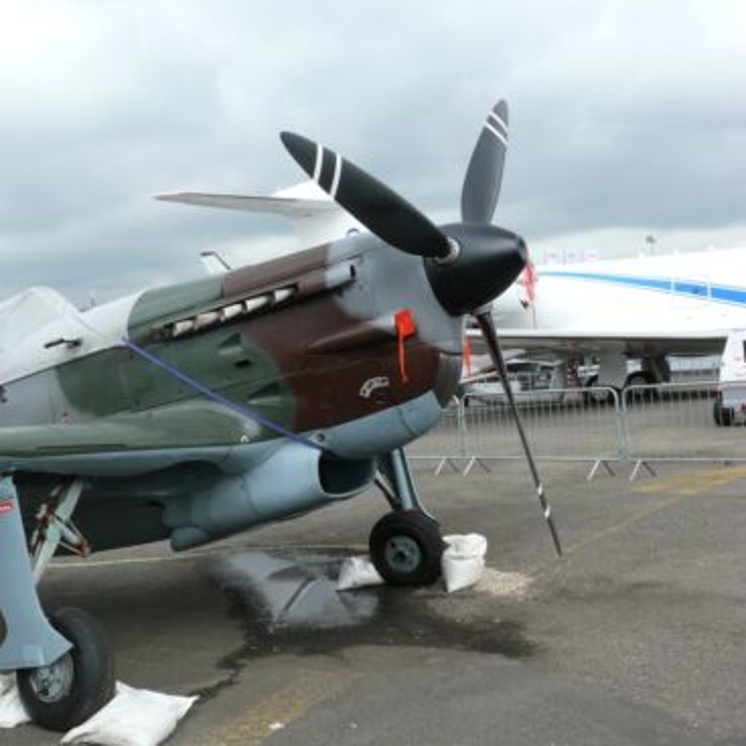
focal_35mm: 42
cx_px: 247
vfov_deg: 40.0
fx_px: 1024
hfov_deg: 39.5
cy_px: 370
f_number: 5.6
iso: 100
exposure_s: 1/320
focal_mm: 7.4
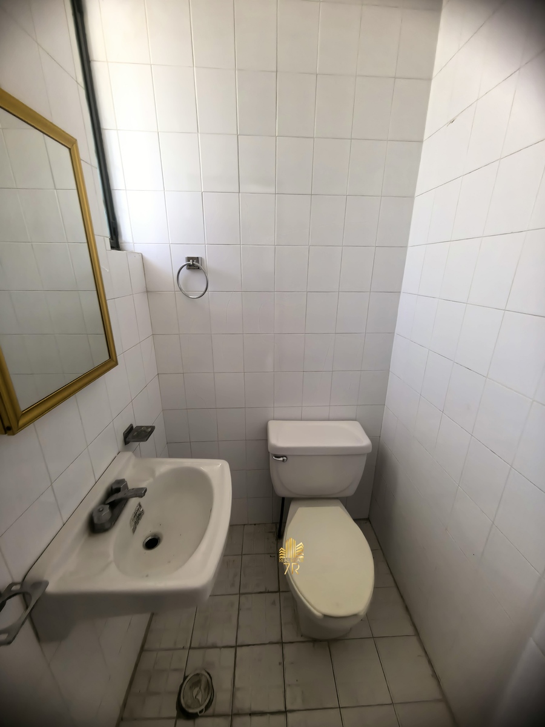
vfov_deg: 106.2
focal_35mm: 13
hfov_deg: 89.9
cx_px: 272
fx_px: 273
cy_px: 364
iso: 320
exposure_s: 1/50
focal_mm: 1.95
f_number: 2.2
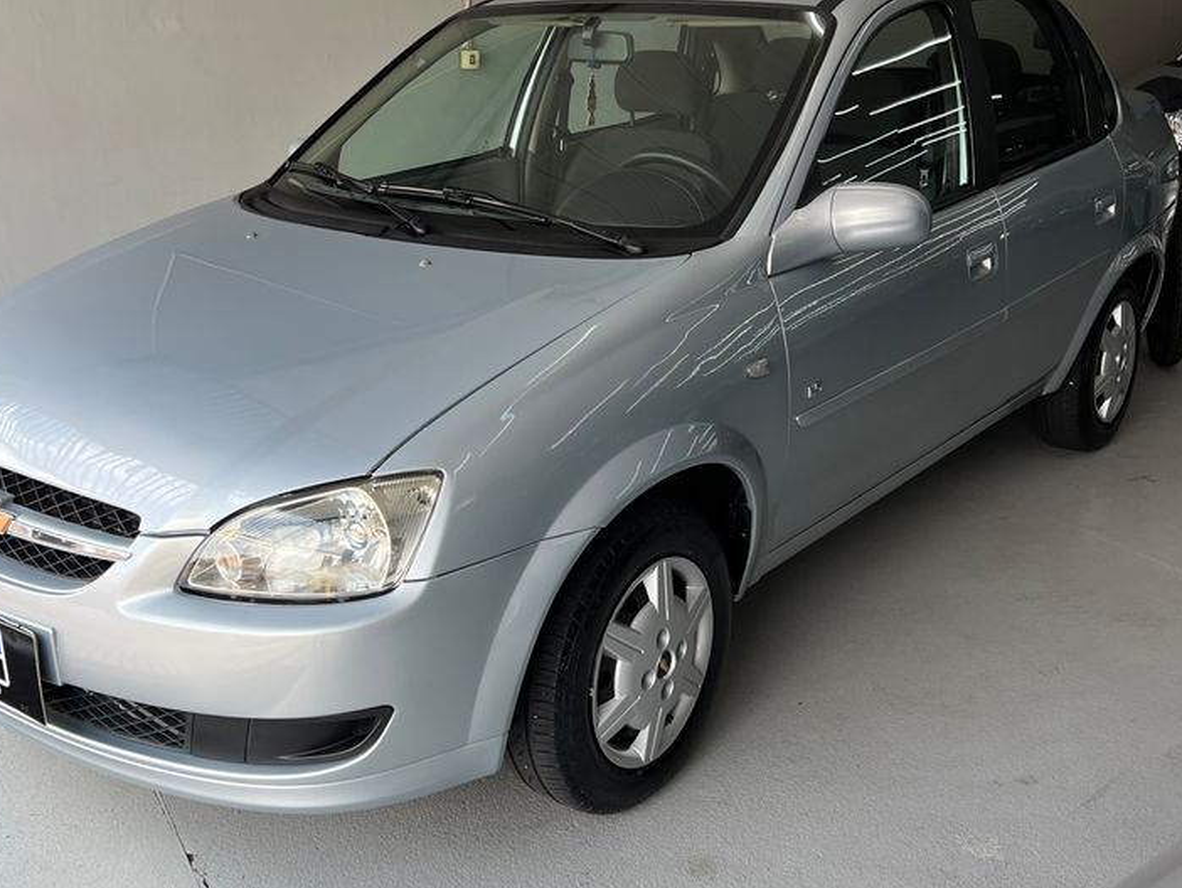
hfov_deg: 59.8
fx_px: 1025
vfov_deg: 46.8
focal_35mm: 30
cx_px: 522
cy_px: 418
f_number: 1.5
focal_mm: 5.7
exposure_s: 1/397
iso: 50
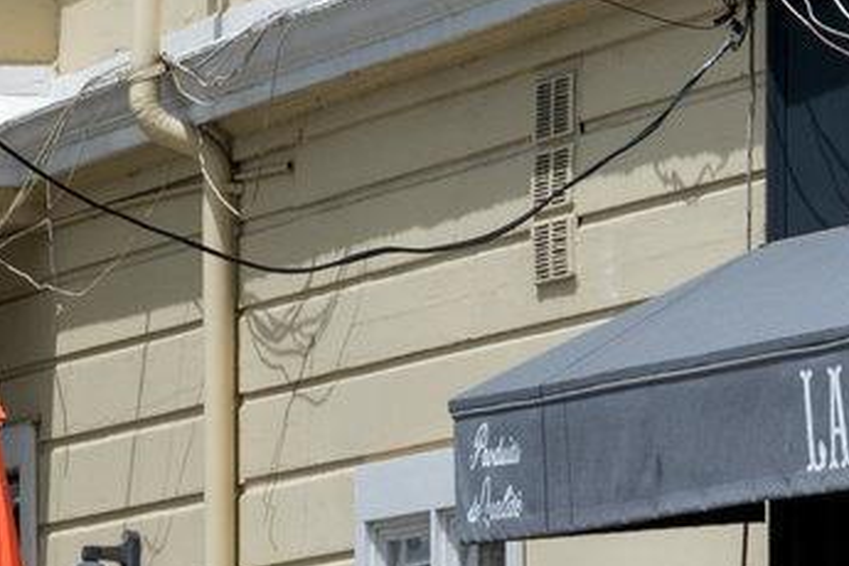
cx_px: 645
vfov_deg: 2.9
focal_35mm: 470
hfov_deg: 4.4
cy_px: 778
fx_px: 11083
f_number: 9
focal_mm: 90
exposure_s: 1/1600
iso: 400
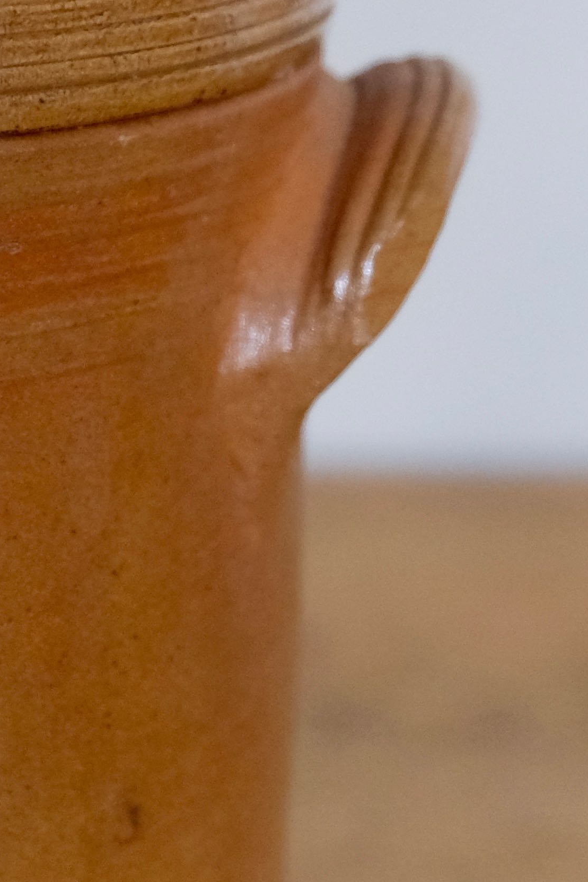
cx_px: -357
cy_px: 628
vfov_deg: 11.2
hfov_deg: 7.3
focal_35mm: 184
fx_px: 4507
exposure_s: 1/60
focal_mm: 34.3
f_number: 4
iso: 3200
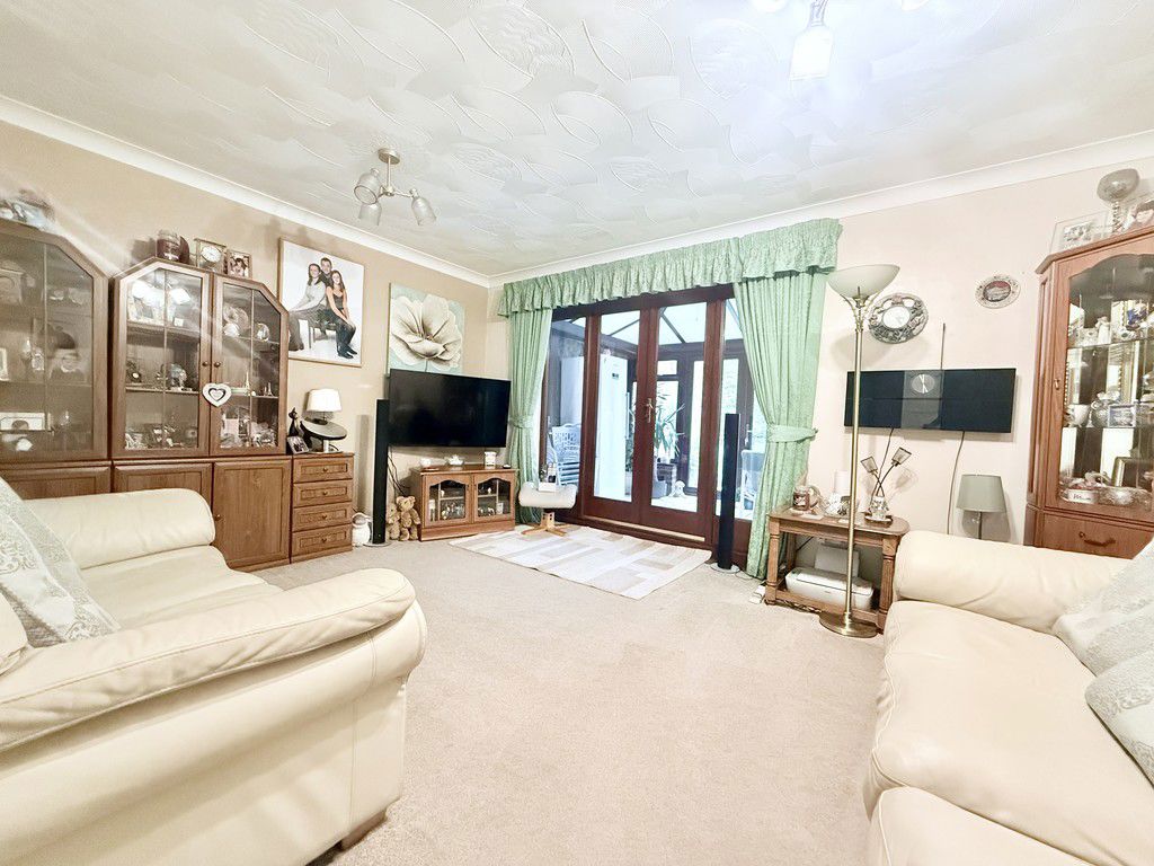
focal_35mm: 14
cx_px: 577
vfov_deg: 85.7
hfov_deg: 102.1
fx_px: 467
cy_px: 433
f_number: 2.2
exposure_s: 1/50
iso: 1000
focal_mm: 2.22
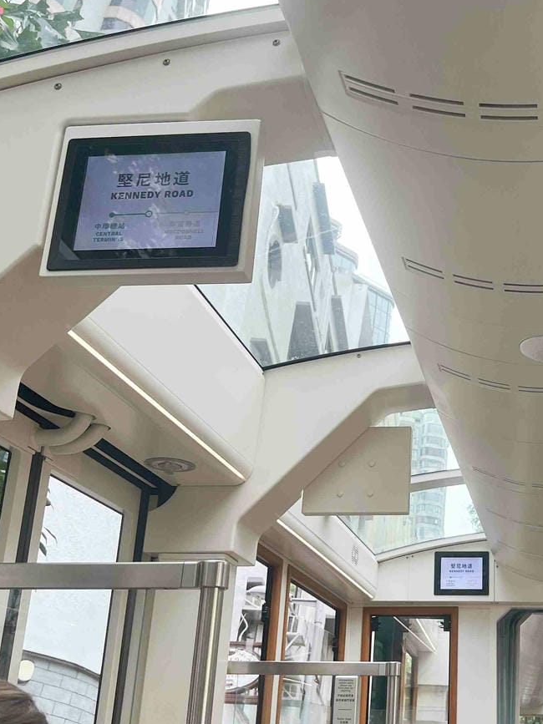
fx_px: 1004
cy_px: 392
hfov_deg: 29.5
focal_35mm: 48
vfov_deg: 39.6
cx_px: 445
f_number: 1.5
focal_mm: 5.7
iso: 50
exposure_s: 1/387
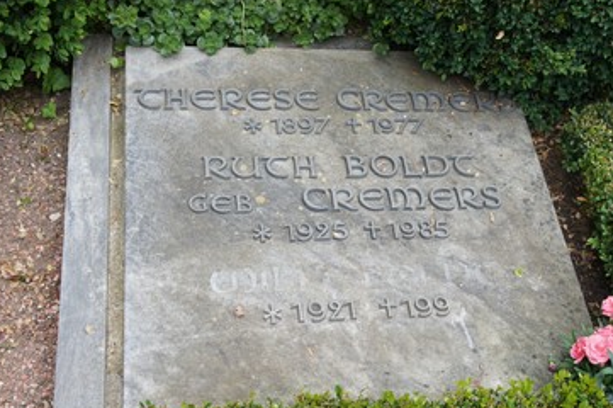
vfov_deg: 26.1
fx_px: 878
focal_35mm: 52
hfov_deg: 38.4
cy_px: 199
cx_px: 341
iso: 200
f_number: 6.3
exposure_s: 1/125
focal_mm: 27
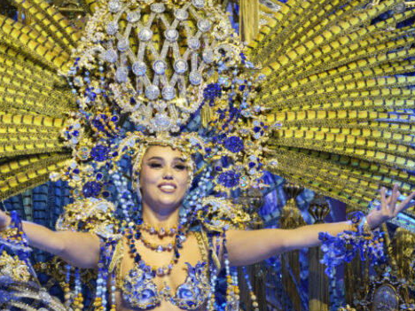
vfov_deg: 4.5
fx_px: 3968
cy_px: 189
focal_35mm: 331
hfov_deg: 6.0
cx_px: 133
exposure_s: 1/640
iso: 1250
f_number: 2.8
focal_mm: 140
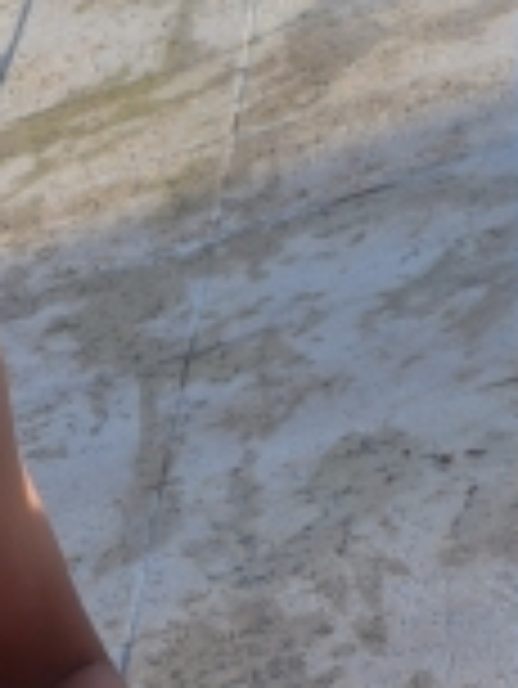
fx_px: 4224
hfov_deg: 6.9
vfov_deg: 9.2
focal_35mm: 212
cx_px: -221
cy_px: 746
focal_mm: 22
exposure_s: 1/250
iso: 360
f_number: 8
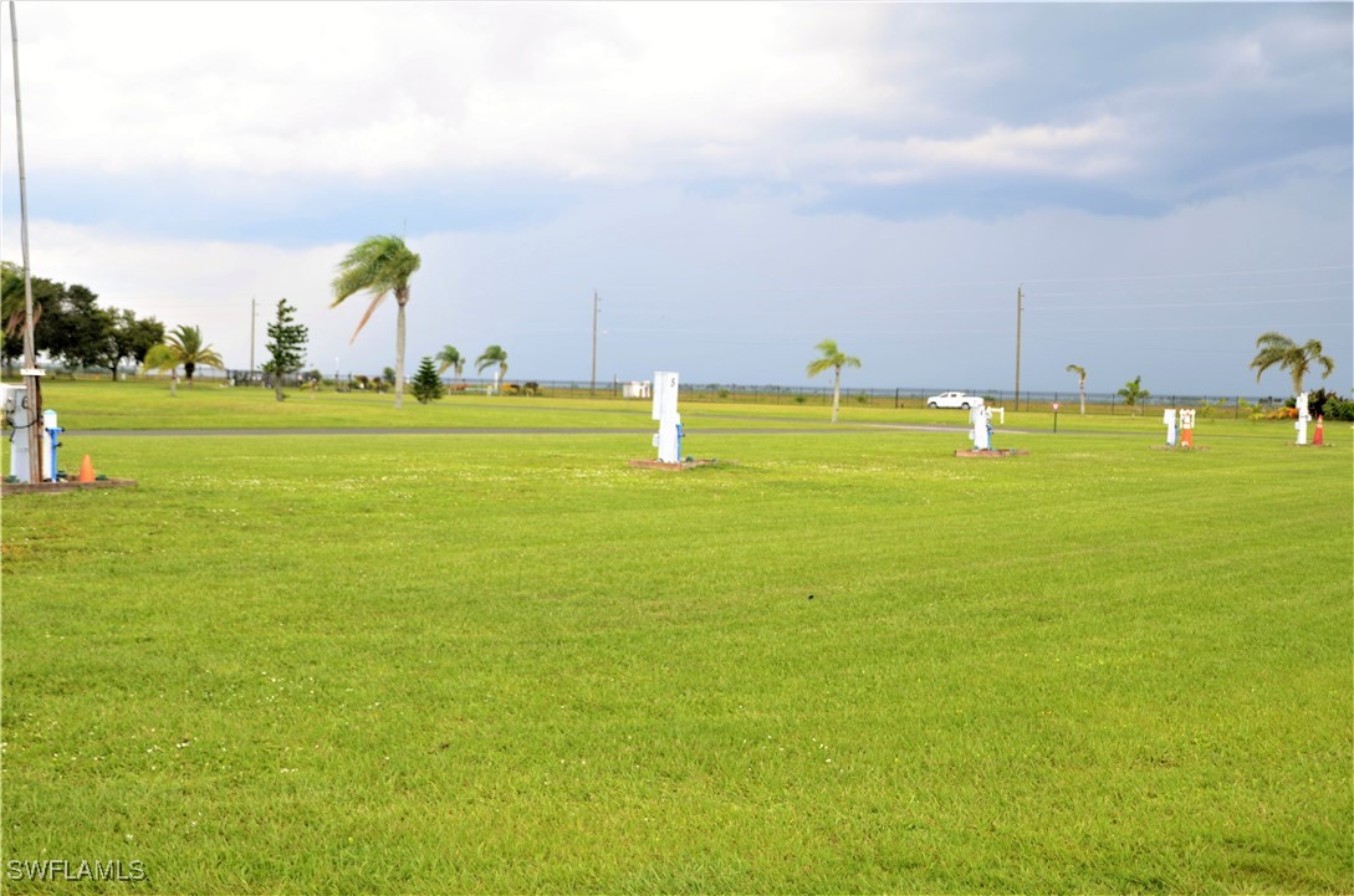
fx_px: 1689
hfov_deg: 43.7
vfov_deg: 29.7
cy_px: 448
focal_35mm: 45
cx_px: 677
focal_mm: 30
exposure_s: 1/80
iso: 100
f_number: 4.2
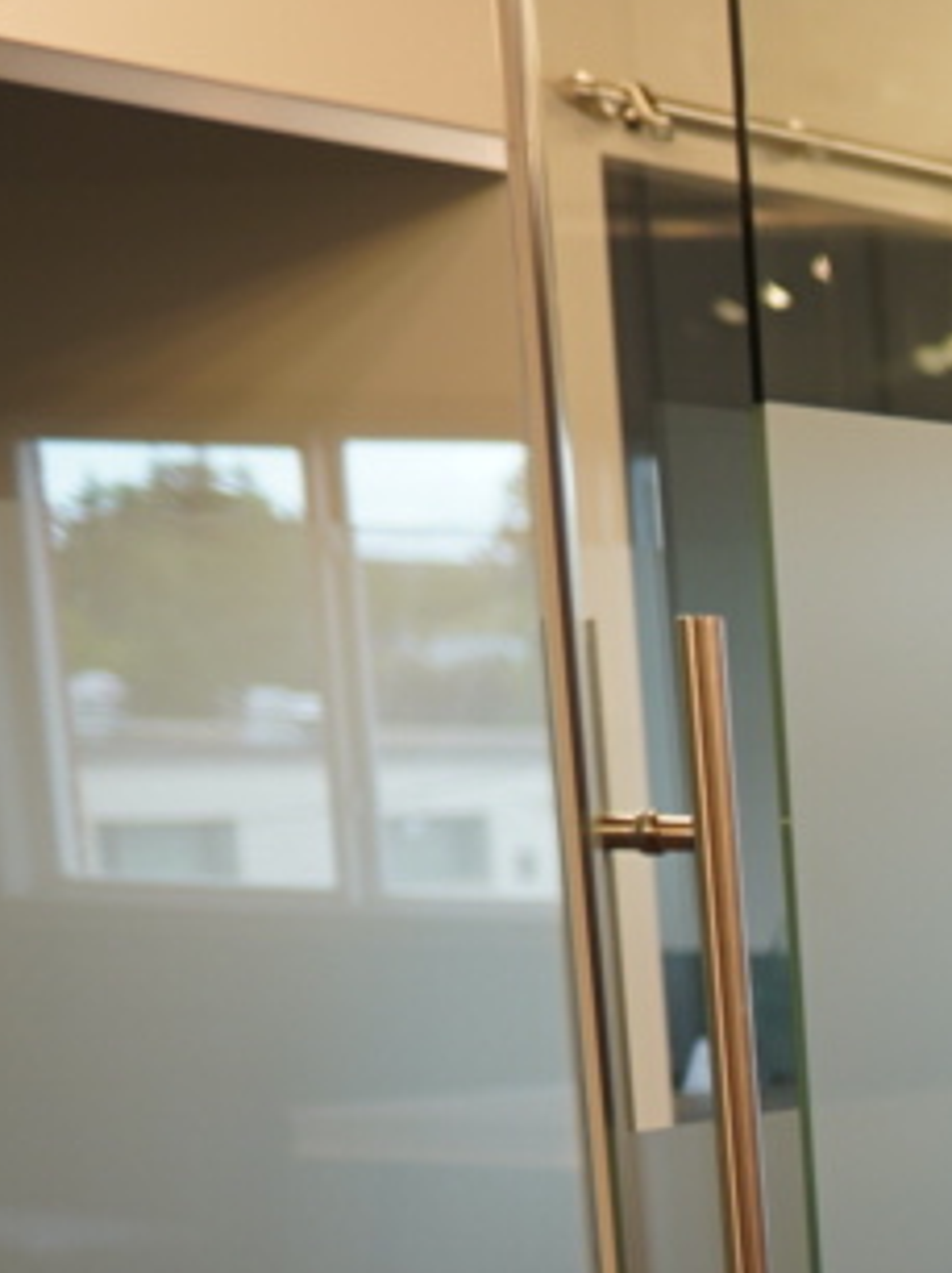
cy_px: 1989
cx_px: 2735
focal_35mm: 122
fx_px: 4480
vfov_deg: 14.9
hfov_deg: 9.7
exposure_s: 1/30
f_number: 1.4
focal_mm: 24
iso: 100
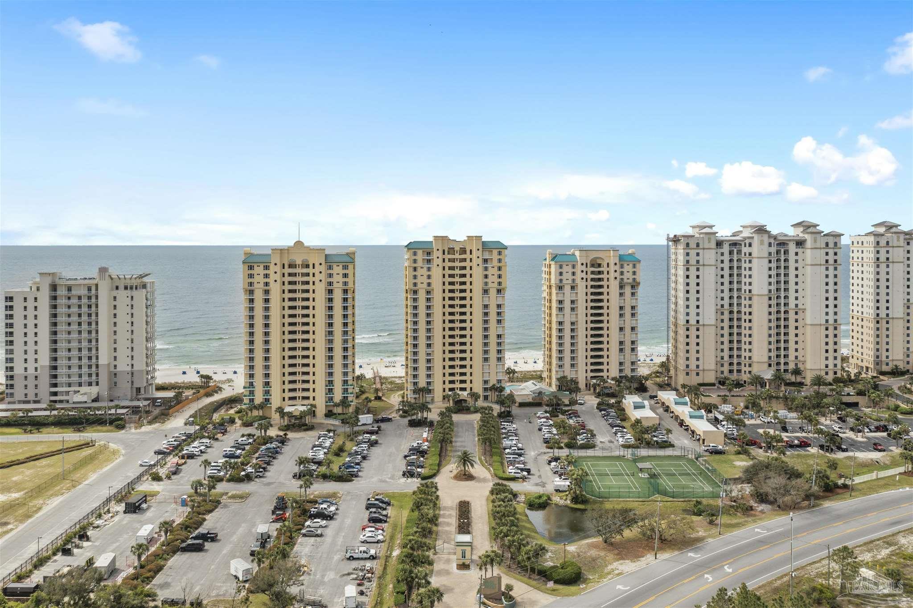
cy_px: 304
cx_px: 456
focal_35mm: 28
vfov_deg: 46.4
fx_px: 710
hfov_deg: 65.5
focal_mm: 10.26
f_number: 5
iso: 100
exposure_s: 1/100
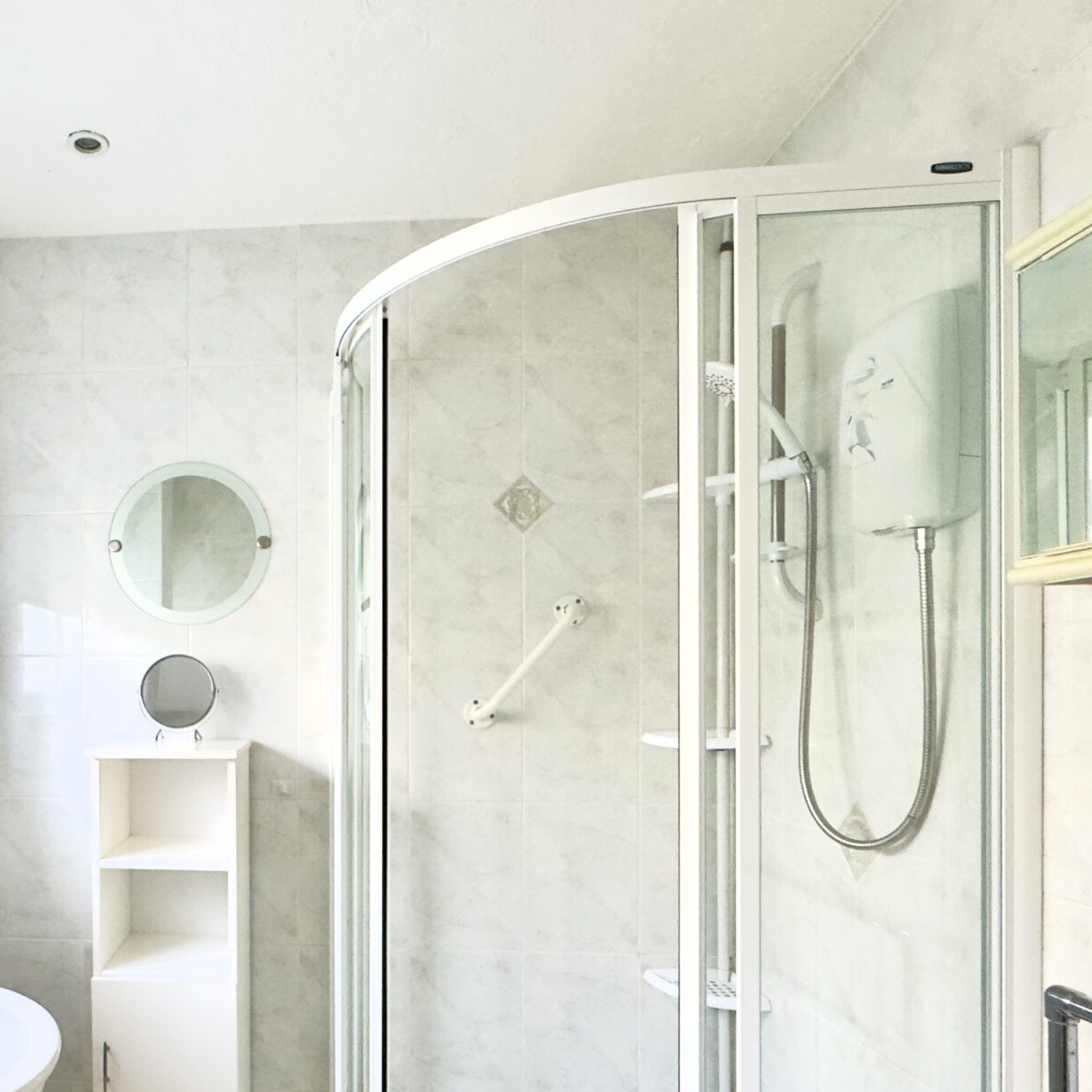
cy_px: 687
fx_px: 928
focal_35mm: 26
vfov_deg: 60.1
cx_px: 227
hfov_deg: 56.7
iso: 250
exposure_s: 1/99
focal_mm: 2.22
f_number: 2.2
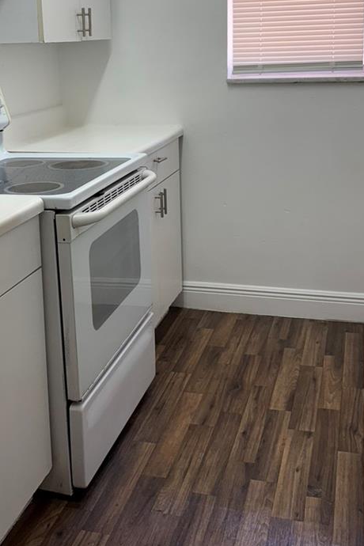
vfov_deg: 41.4
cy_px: 181
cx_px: 140
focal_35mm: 47
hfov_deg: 28.6
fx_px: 713
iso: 64
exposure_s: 1/120
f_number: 1.6
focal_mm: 5.96
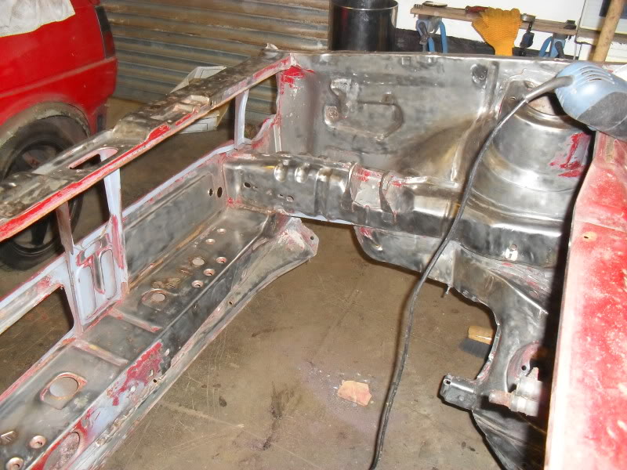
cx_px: 314
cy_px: 235
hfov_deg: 52.6
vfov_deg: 40.7
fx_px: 634
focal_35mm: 35
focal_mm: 6.3
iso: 240
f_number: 3.2
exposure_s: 1/45
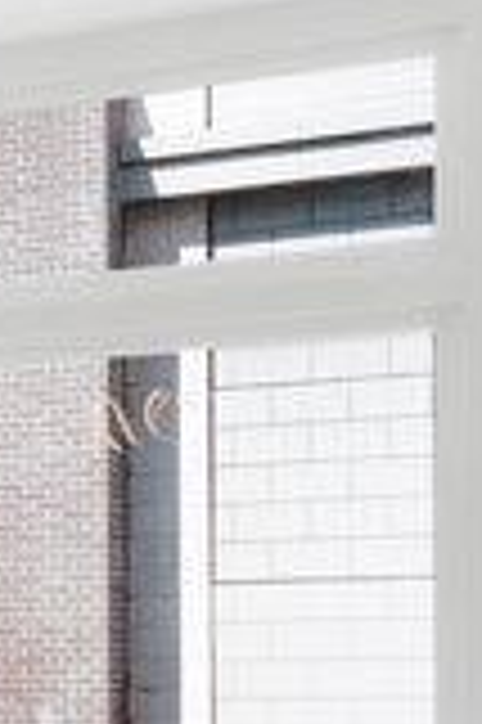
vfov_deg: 17.4
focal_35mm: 116
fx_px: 2329
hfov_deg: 7.9
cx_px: -1401
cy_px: 657
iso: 400
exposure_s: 1/13
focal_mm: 15.5
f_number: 9
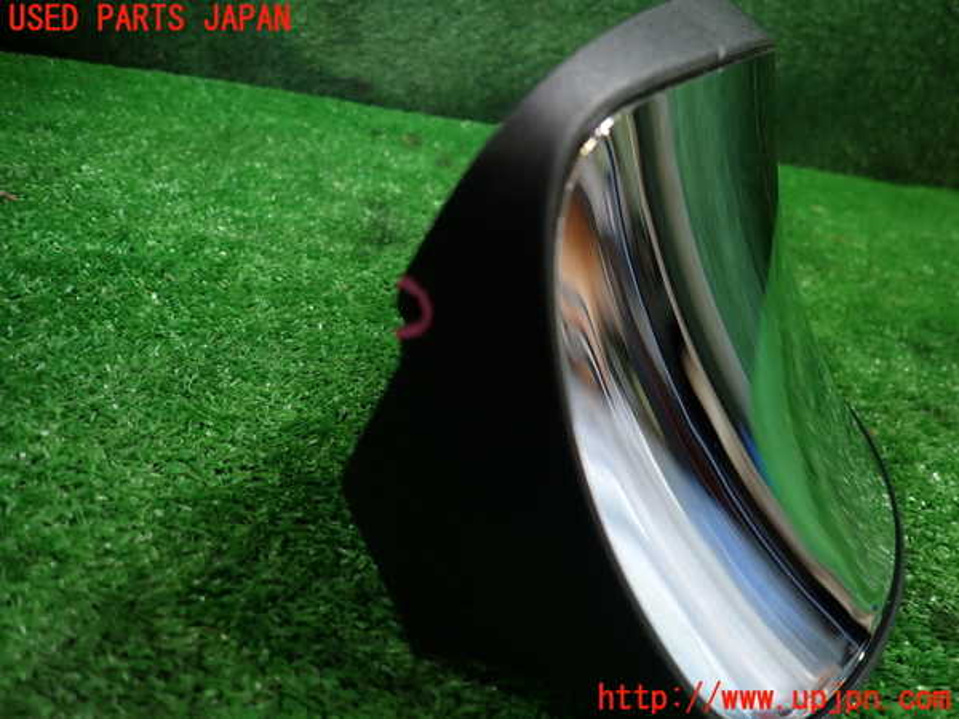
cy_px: 360
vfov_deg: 54.9
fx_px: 693
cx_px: 480
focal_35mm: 25
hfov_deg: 69.4
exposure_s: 1/30
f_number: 2
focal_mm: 4.5
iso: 200
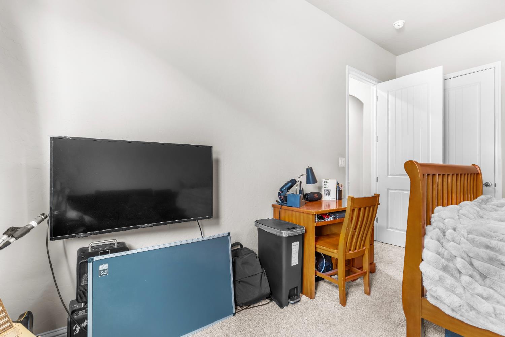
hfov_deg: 93.3
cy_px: 168
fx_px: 238
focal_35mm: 17
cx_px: 252
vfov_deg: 70.4
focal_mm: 17
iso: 500
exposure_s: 1/2
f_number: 5
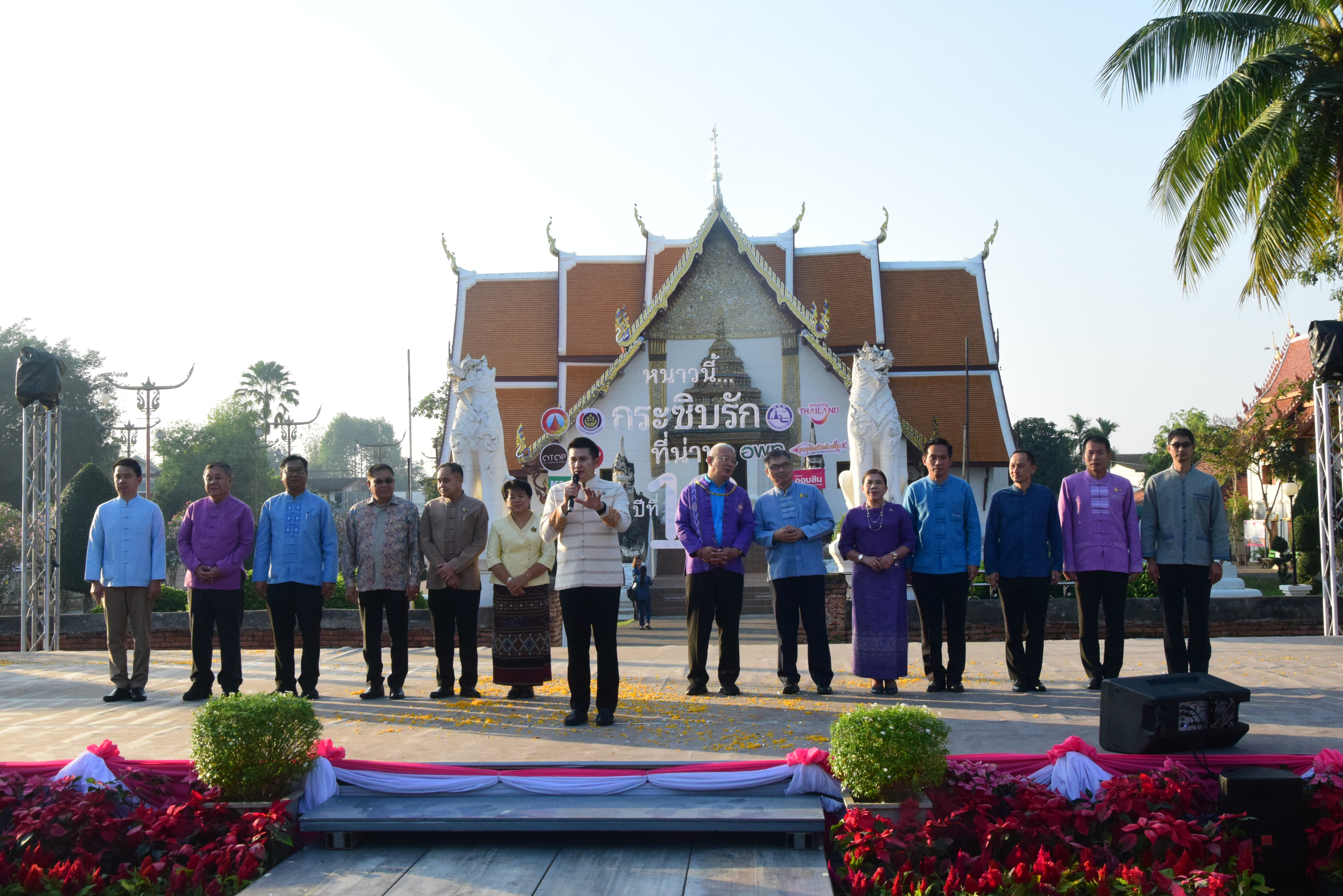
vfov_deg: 34.2
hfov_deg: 49.5
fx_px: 1455
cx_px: 672
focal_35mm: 39
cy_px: 448
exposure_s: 1/640
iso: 2000
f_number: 13
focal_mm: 26
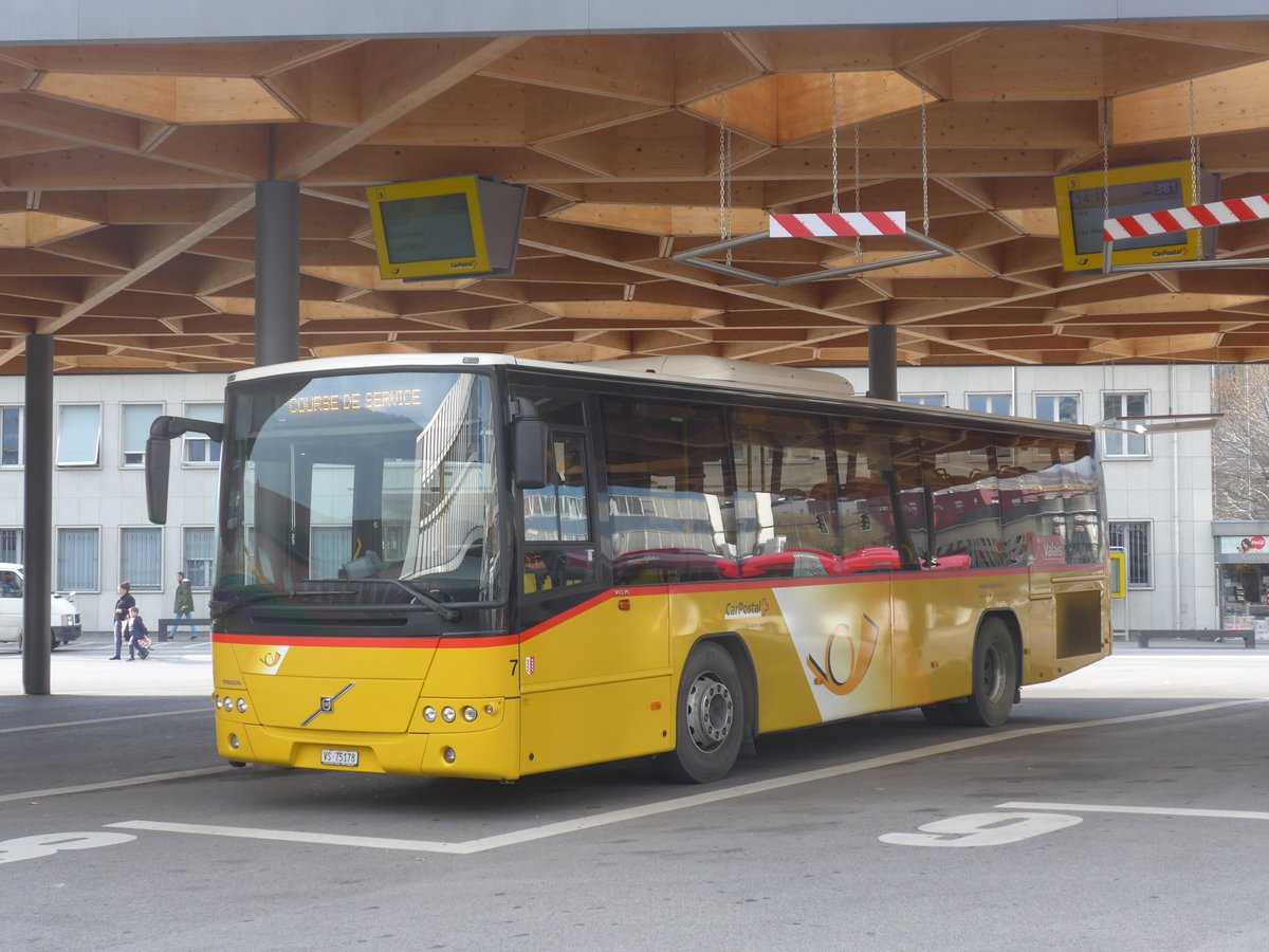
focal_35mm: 55
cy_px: 476
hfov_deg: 34.9
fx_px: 2016
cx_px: 634
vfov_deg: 26.6
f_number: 3.4
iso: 80
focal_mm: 11.3
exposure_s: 1/250
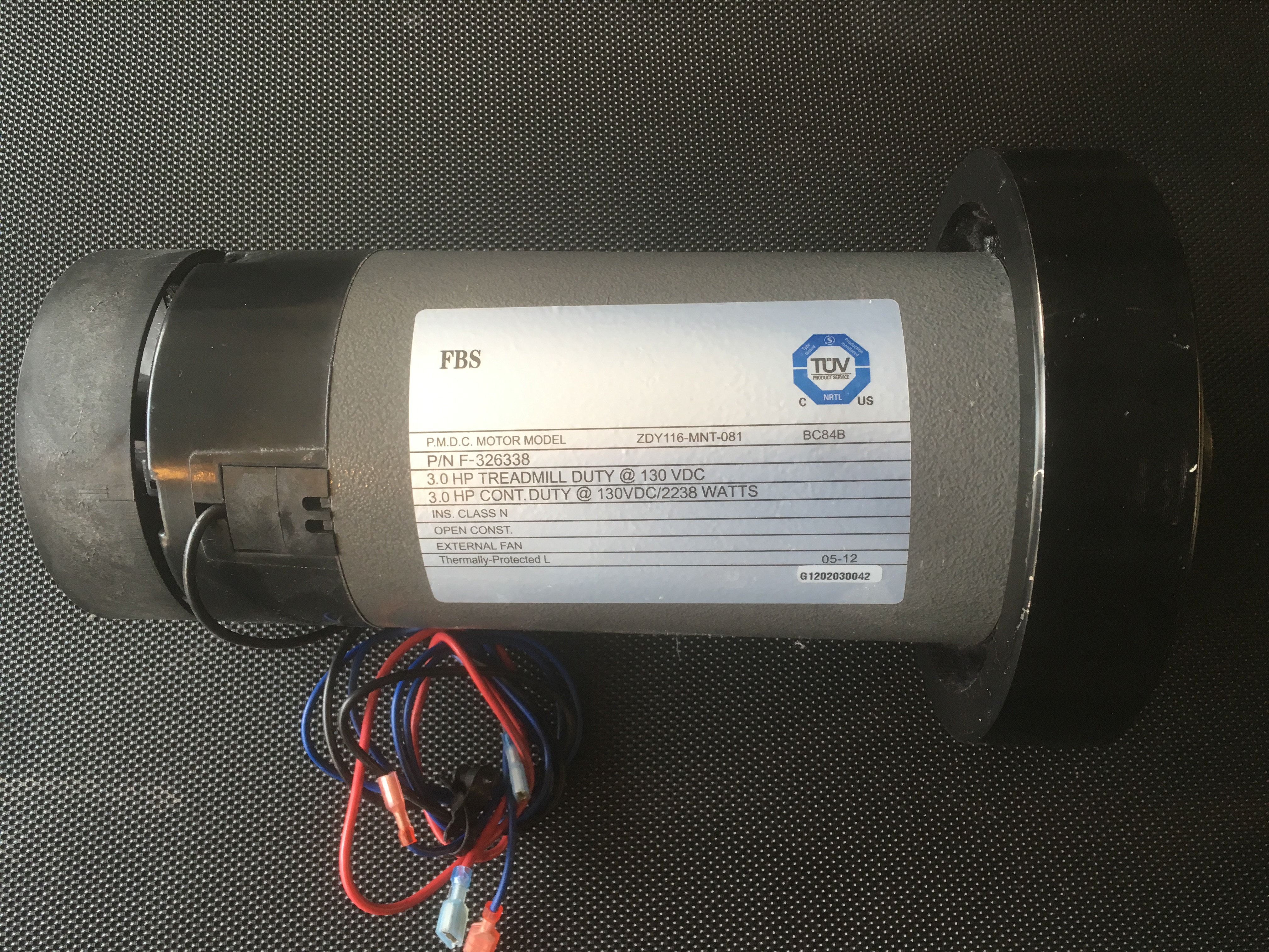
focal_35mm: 29
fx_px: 1063
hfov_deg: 61.7
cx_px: 634
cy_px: 476
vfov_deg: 48.2
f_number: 2.2
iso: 50
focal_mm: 4.15
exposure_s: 1/30
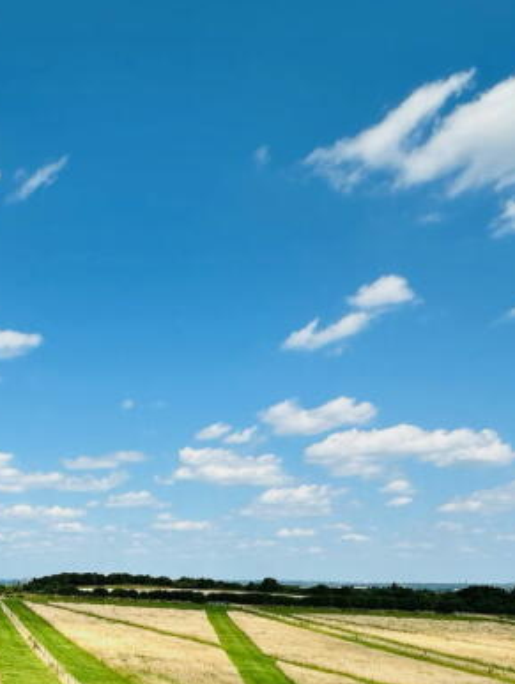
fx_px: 733
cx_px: 2
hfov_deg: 35.1
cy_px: 617
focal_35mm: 37
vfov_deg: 45.4
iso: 40
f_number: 2.2
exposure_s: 1/2817
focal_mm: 2.22
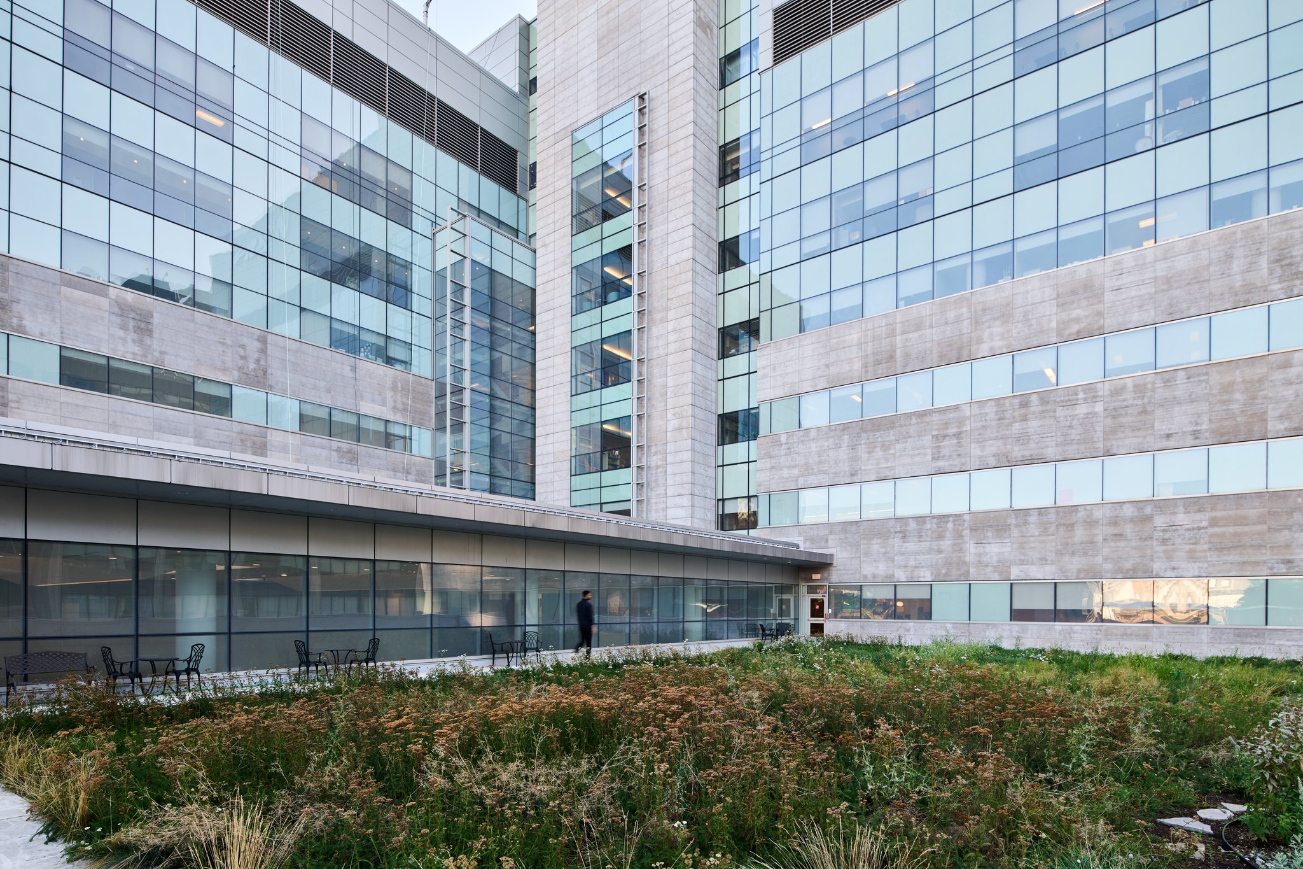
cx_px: 652
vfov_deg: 64.5
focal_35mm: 19
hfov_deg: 86.9
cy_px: 434
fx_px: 688
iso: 64
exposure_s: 1/10
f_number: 9
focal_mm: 19
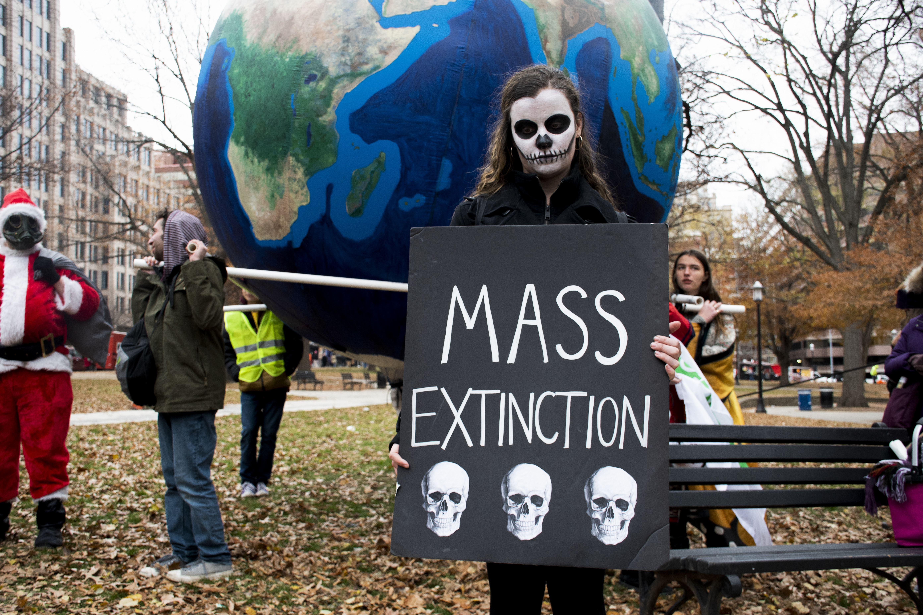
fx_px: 923
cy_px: 308
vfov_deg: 36.9
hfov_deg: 53.1
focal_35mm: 36
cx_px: 462
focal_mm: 24
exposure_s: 1/250
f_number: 5
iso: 400
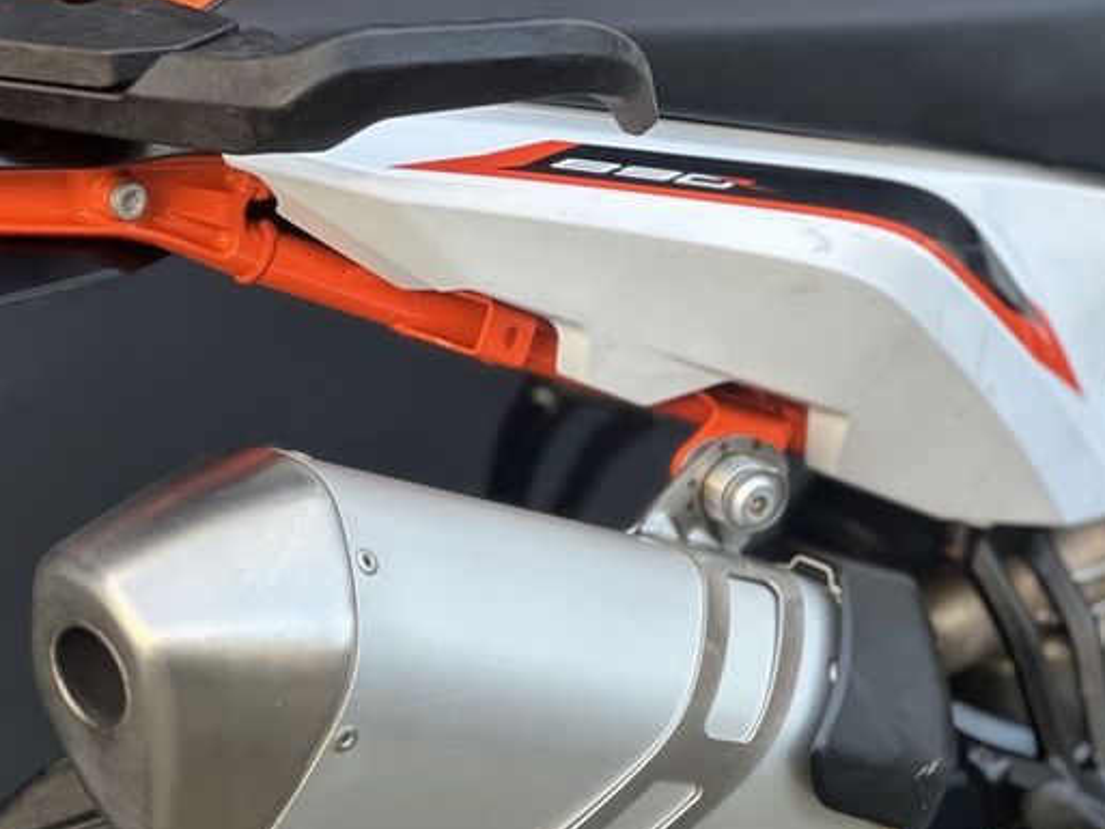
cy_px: 465
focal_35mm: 96
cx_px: 601
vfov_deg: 15.4
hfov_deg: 20.4
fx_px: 3065
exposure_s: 1/121
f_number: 2.8
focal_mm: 9
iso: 125
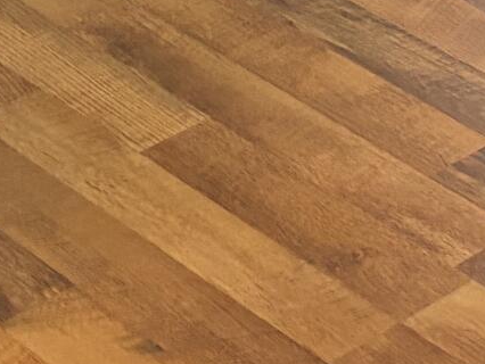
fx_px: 2565
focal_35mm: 183
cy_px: -621
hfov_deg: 10.8
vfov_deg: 7.4
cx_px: 364
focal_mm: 5.96
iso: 320
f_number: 1.6
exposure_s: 1/60
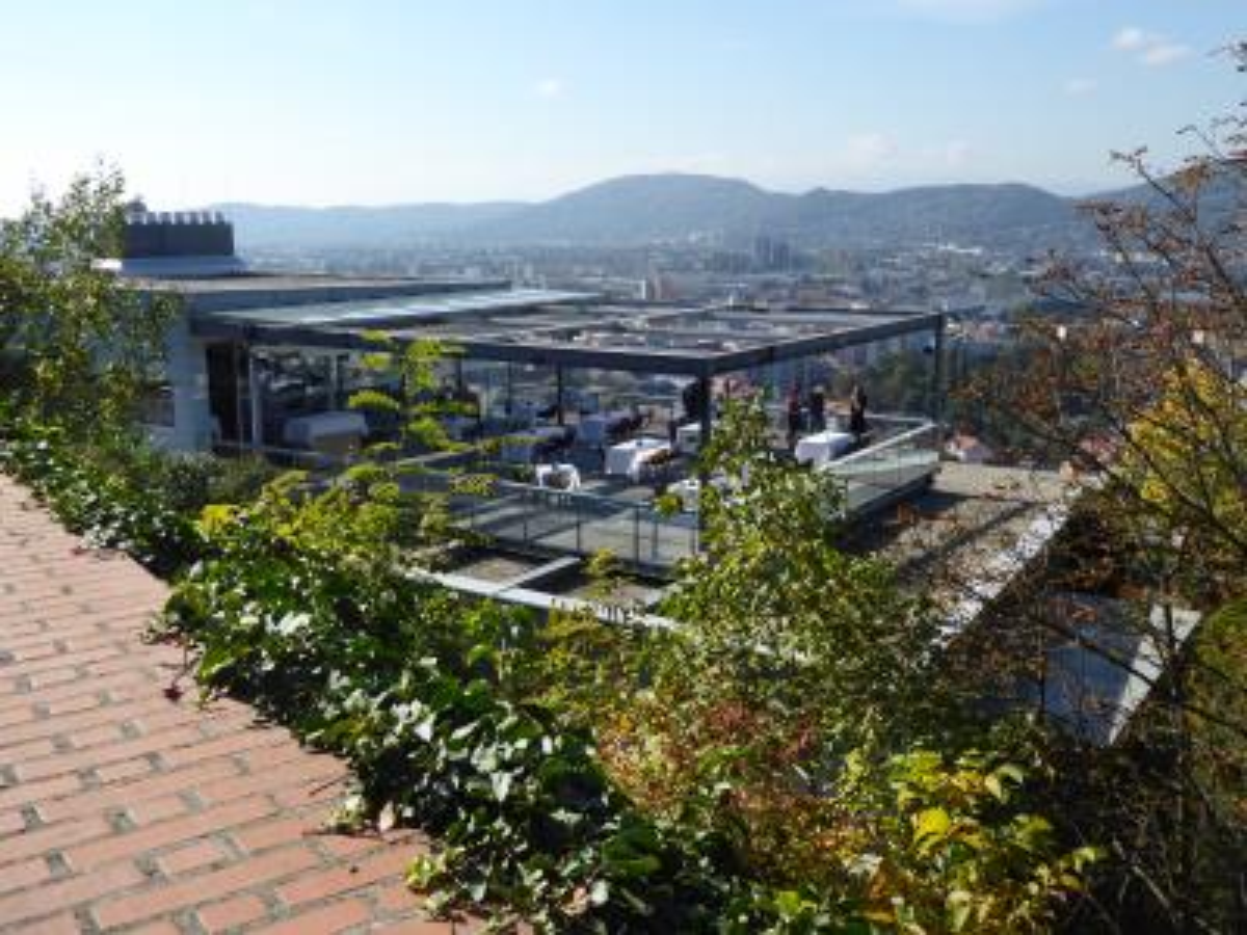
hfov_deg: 54.0
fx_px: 1225
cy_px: 468
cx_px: 624
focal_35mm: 34
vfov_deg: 41.8
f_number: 3.6
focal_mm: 5.8
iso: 100
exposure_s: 1/800
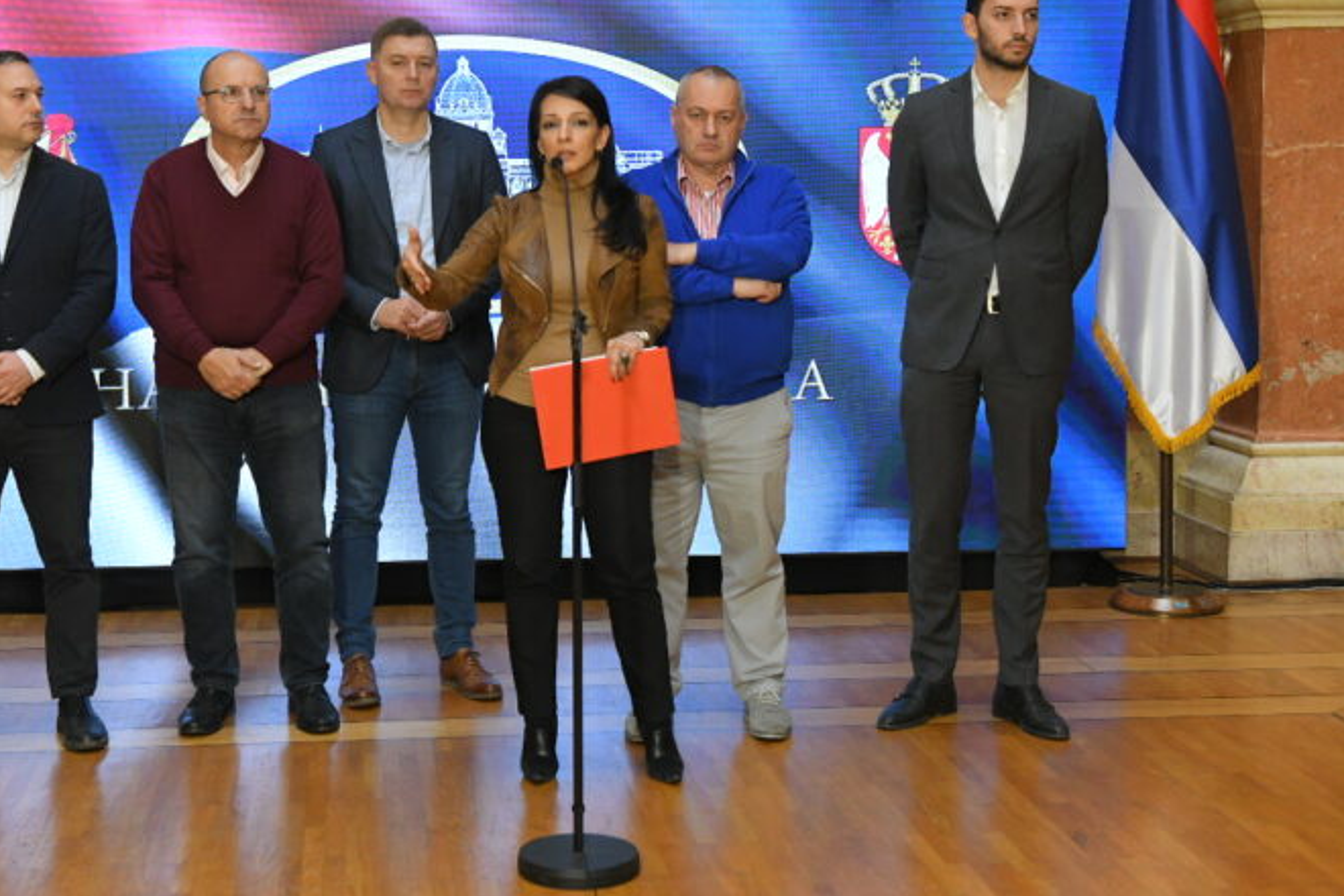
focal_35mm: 59
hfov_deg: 33.8
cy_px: 321
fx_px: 2202
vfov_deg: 22.9
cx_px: 550
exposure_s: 1/250
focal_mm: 38
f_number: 4
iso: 2500
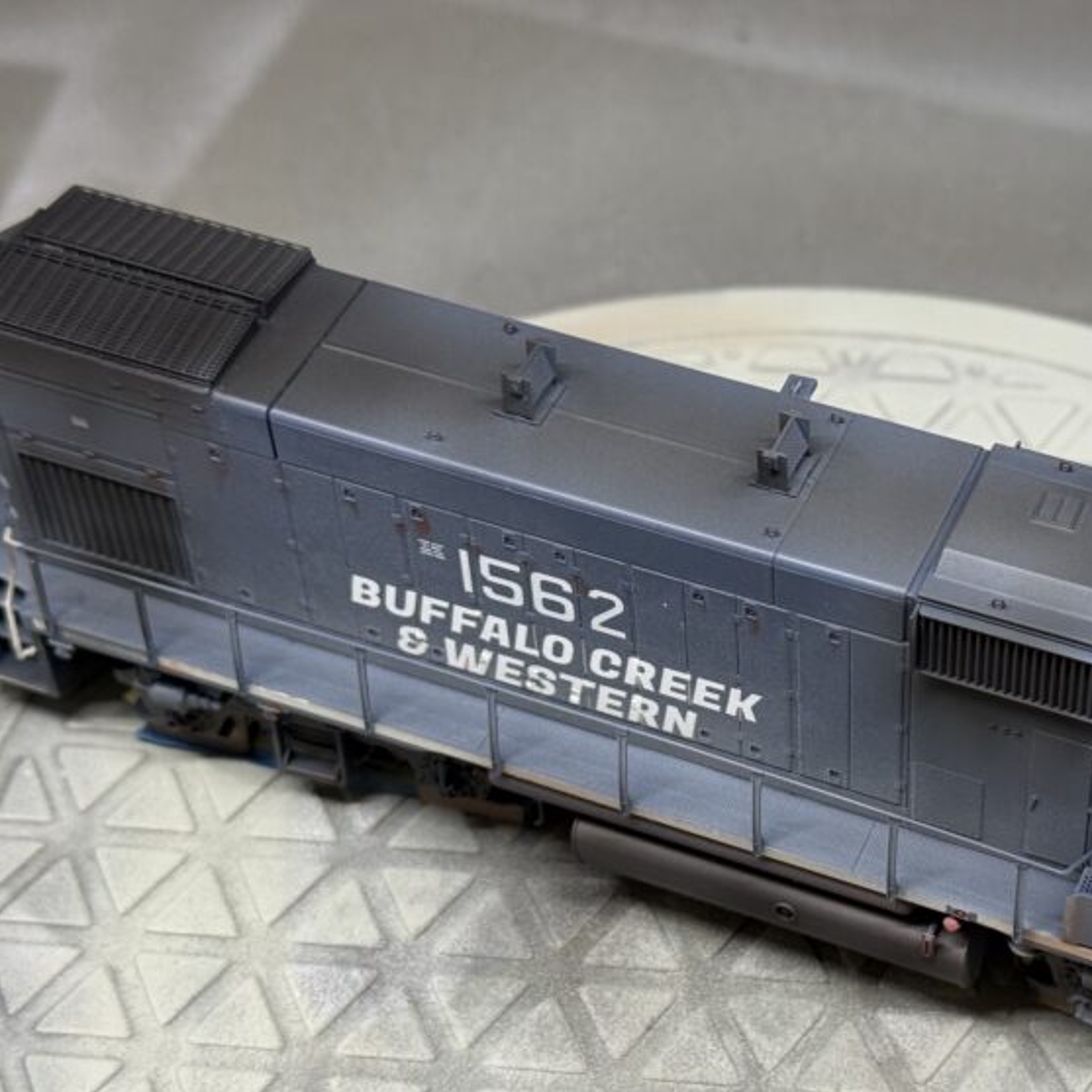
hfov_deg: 22.0
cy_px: 659
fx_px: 2784
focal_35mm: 78
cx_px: 784
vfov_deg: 22.2
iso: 100
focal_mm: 6.76
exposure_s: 1/74
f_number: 1.78
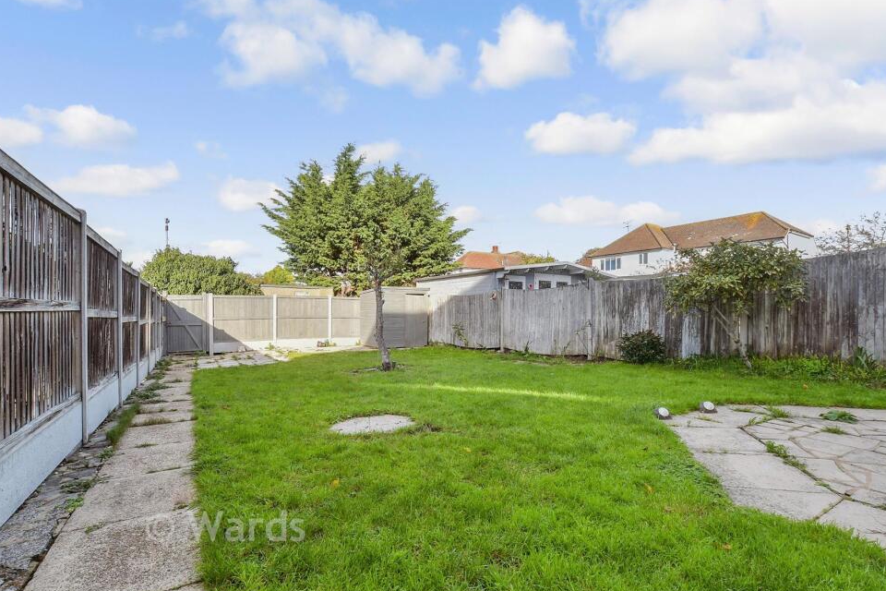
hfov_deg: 96.7
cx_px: 452
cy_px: 311
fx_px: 394
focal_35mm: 16
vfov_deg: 73.7
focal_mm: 10
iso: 250
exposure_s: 1/160
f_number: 8
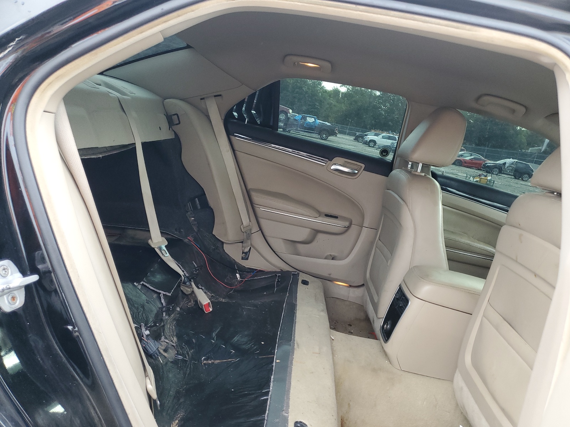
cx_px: 285
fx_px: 428
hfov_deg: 67.3
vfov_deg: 53.1
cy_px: 214
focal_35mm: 26
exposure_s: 1/120
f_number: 1.5
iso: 86
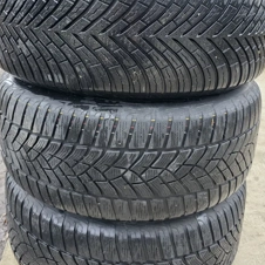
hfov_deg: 46.0
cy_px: 73
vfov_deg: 44.8
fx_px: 312
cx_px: 124
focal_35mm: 36
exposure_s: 1/101
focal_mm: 6.3
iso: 160
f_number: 1.7
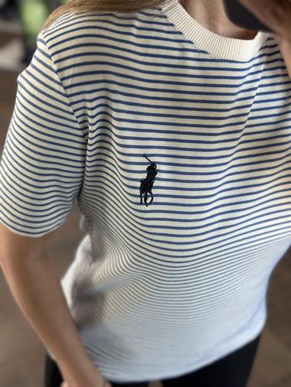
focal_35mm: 48
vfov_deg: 39.6
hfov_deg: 30.3
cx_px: 146
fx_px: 538
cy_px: 194
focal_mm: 6.86
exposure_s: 1/60
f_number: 1.78
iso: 160
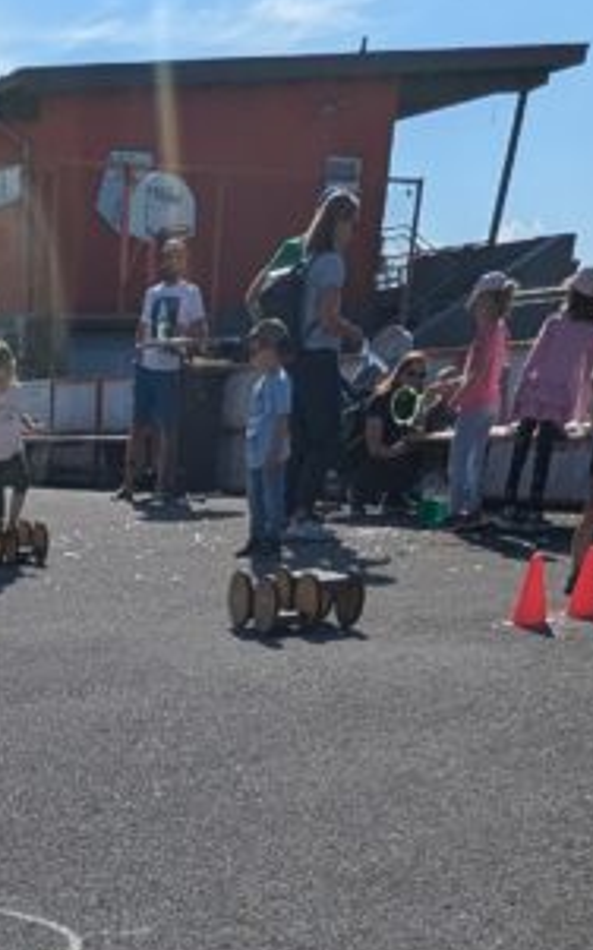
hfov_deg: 25.4
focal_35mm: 47
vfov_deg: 32.0
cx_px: -62
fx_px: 1216
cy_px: 1247
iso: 46
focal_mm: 1.95
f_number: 2.2
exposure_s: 1/3509
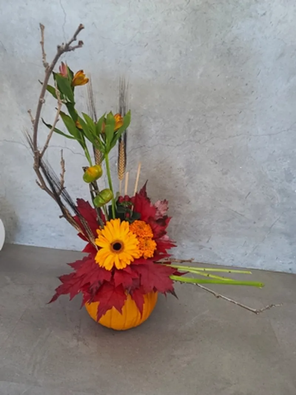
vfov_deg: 69.4
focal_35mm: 25
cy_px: 198
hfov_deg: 54.9
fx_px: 285
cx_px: 148
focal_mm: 7
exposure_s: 1/40
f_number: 1.8
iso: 200
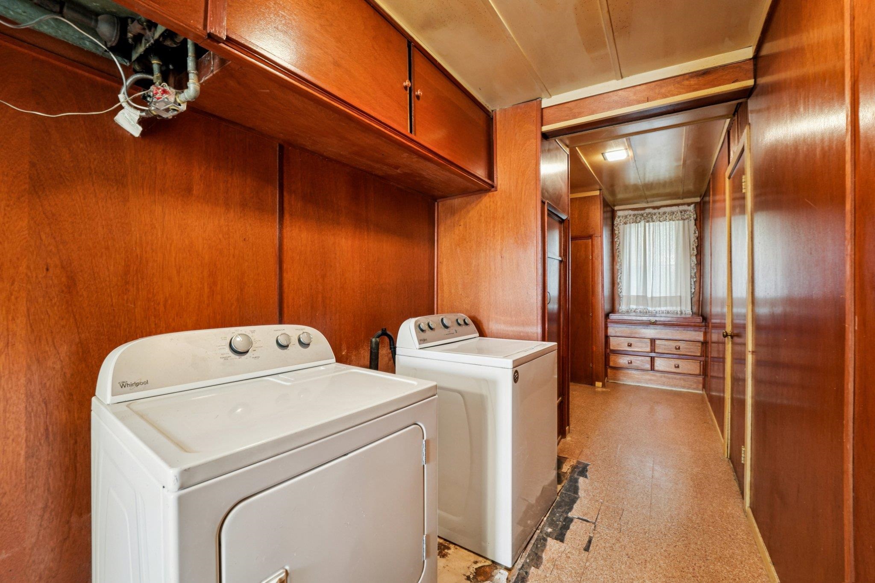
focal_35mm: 14
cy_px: 292
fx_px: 340
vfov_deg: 81.2
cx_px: 438
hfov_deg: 104.3
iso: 800
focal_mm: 14
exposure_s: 1/15
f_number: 8
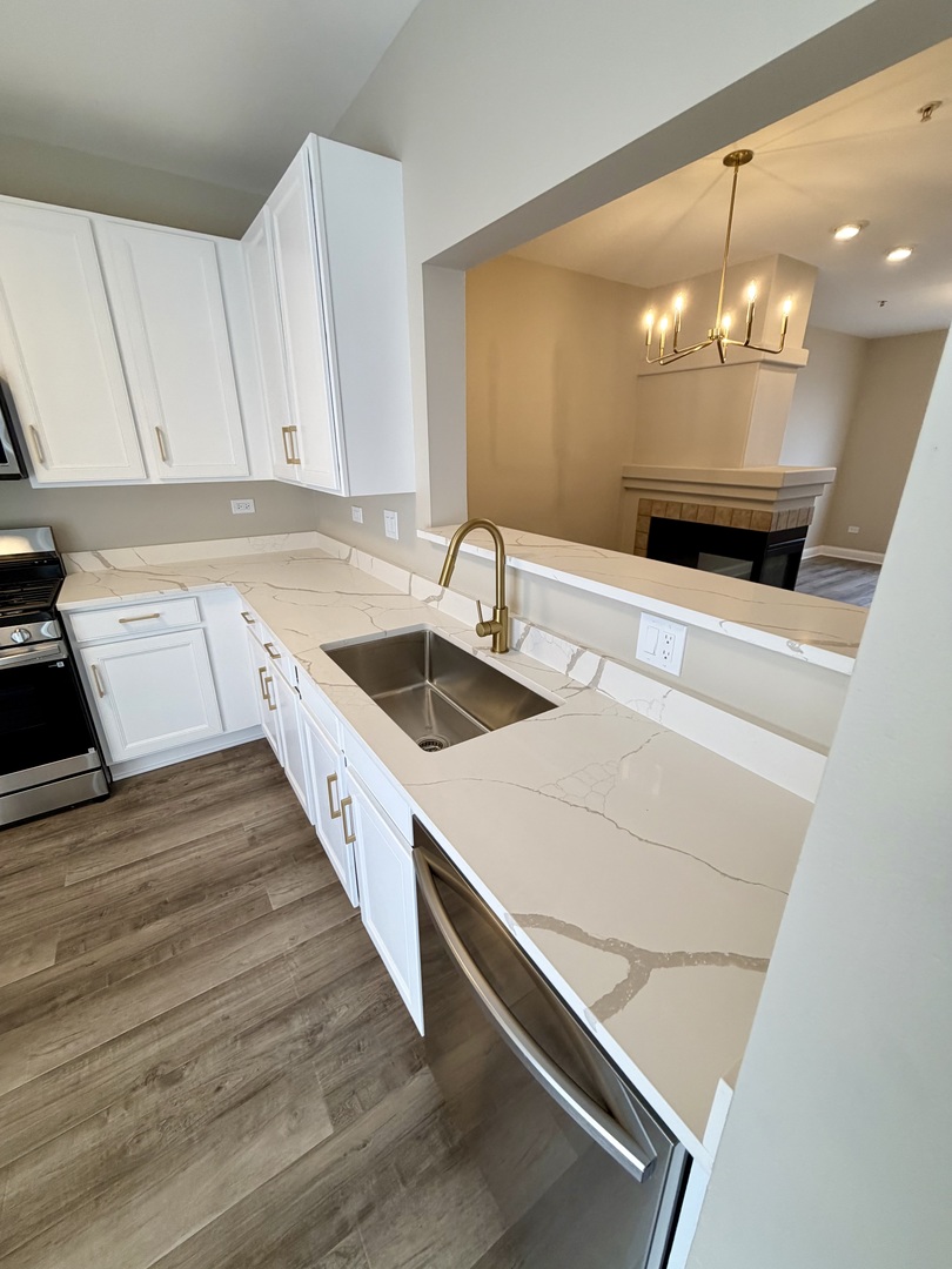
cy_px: 634
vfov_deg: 102.1
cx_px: 476
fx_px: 513
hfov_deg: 85.7
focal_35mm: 14
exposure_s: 1/120
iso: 160
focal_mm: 2.22
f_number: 2.2
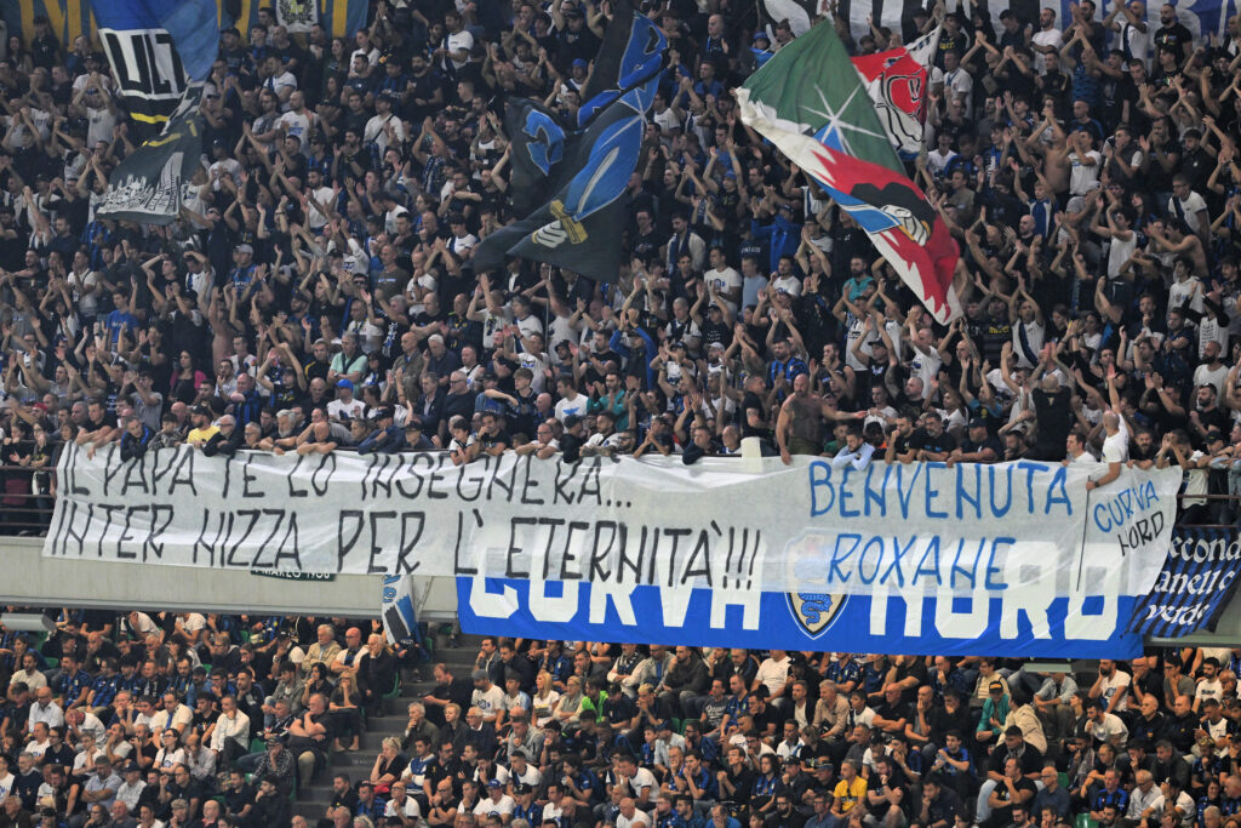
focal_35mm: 290
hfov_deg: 7.1
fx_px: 9998
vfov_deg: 4.7
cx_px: 620
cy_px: 414
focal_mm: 290
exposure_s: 1/125
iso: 3200
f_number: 7.1
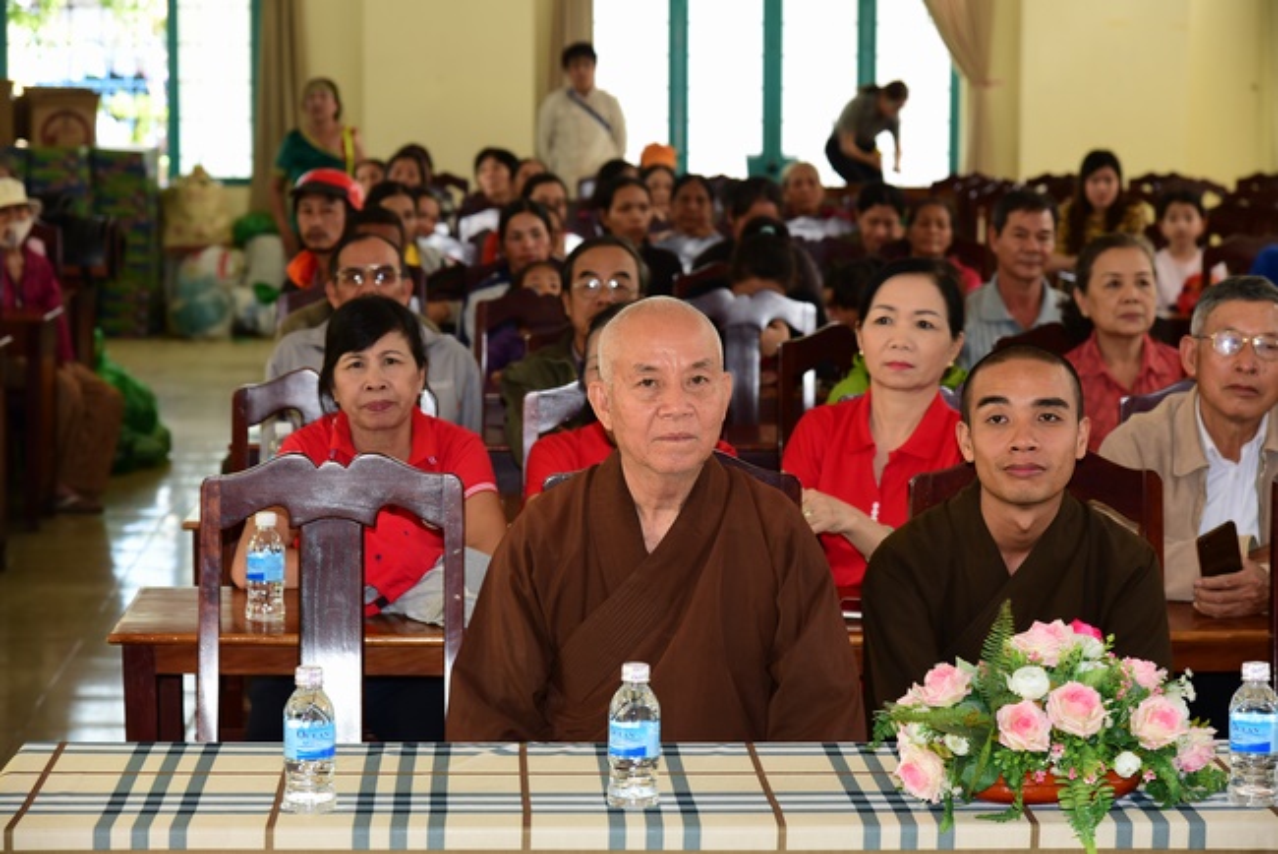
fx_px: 3019
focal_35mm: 85
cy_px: 427
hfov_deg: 23.9
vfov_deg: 16.1
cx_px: 639
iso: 500
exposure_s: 1/50
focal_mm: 85
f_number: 5
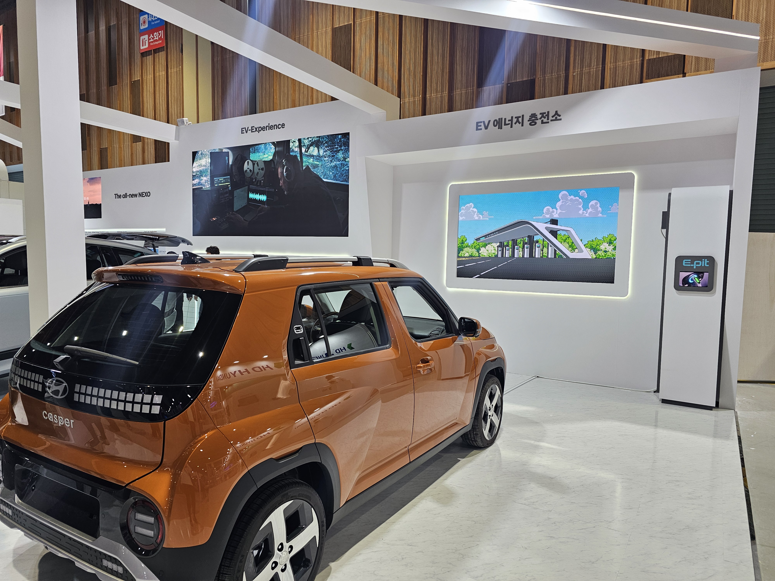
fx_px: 515
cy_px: 290
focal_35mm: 23
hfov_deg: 73.9
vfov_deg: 58.9
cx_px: 388
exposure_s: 1/120
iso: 80
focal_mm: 6.3
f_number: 1.7
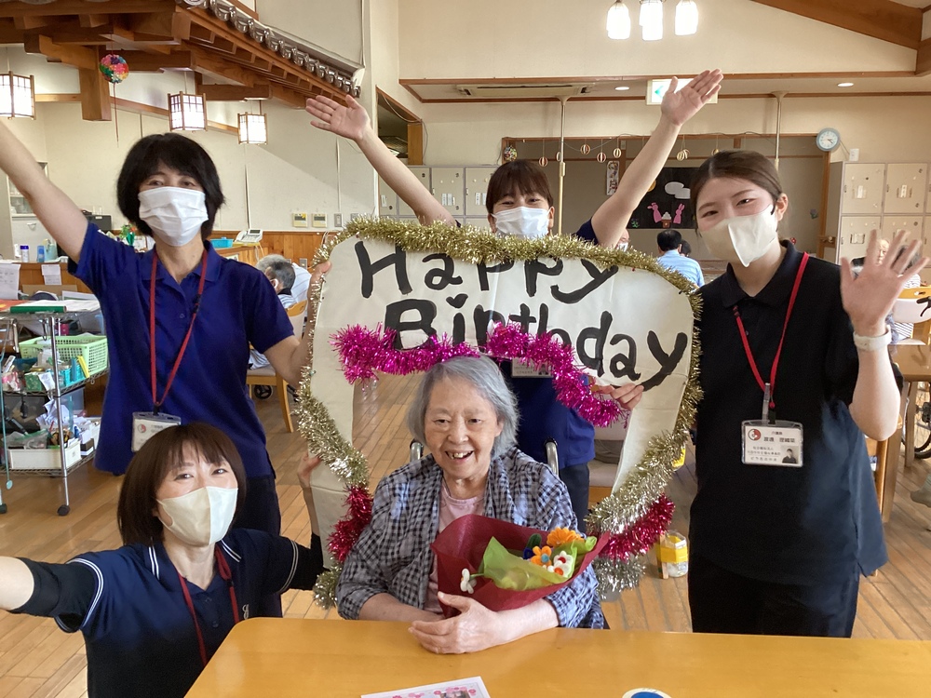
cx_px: 466
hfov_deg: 58.4
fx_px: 834
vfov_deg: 45.4
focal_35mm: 31
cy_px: 349
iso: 250
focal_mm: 3.3
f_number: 2.4
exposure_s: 1/60
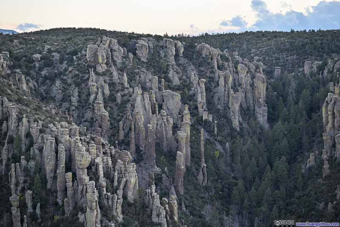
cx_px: 170
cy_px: 114
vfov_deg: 13.7
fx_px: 945
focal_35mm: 100
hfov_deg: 20.4
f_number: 4
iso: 220
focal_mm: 100
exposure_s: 1/125
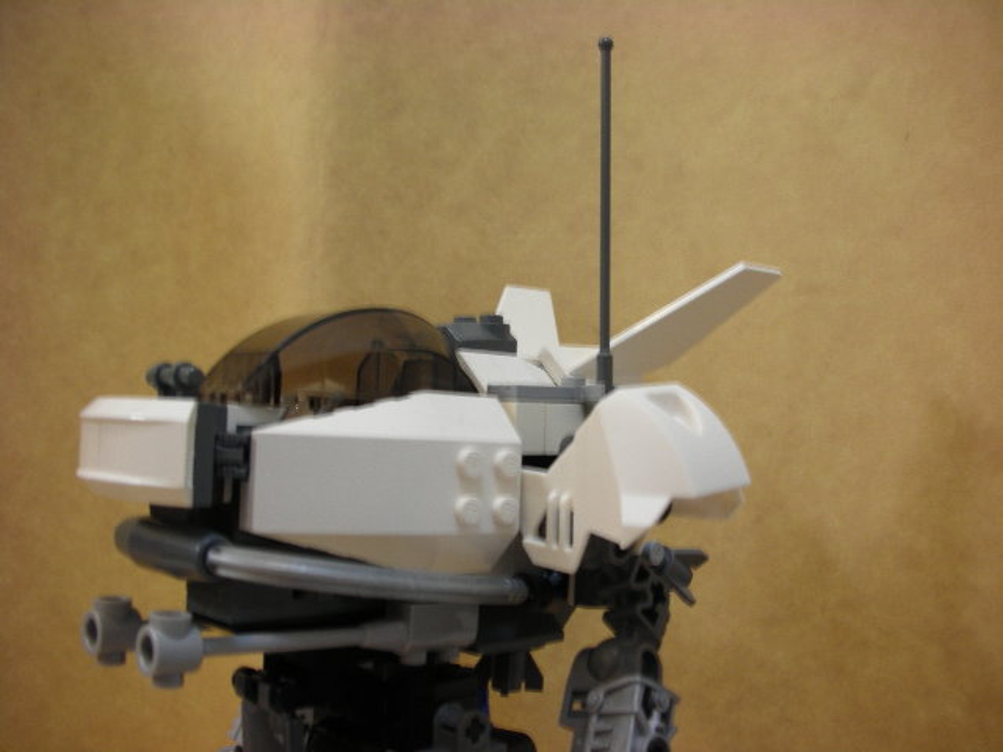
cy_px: 376
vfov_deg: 40.7
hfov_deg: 52.6
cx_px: 502
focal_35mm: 35
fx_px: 1014
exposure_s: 1/3.9
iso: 89
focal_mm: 5.8
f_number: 3
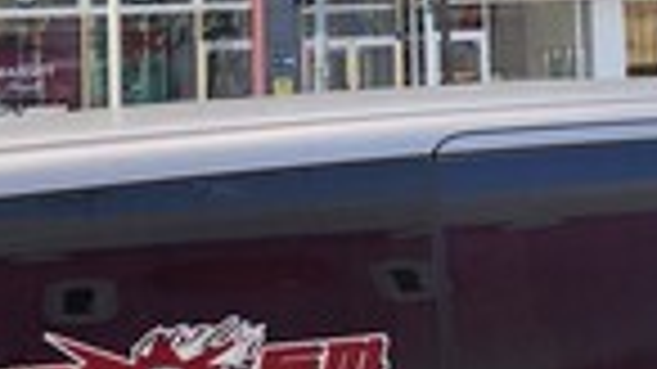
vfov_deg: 11.4
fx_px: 1794
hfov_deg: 20.0
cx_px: 675
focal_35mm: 103
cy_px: -117
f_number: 1.8
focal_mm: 6.4
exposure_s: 1/251
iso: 12
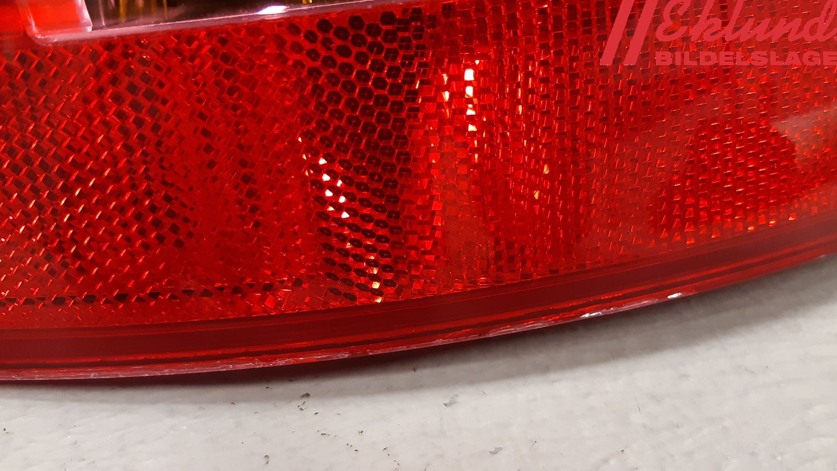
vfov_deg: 39.7
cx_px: 428
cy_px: 316
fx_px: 644
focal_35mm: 29
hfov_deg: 66.1
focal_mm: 3.93
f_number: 1.7
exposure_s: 1/50
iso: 250
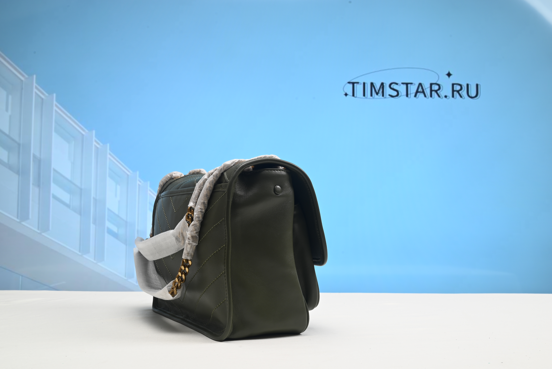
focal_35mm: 39
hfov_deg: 49.5
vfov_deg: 34.2
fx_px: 598
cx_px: 276
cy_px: 184
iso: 100
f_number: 16
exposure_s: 1/2.5
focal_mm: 39
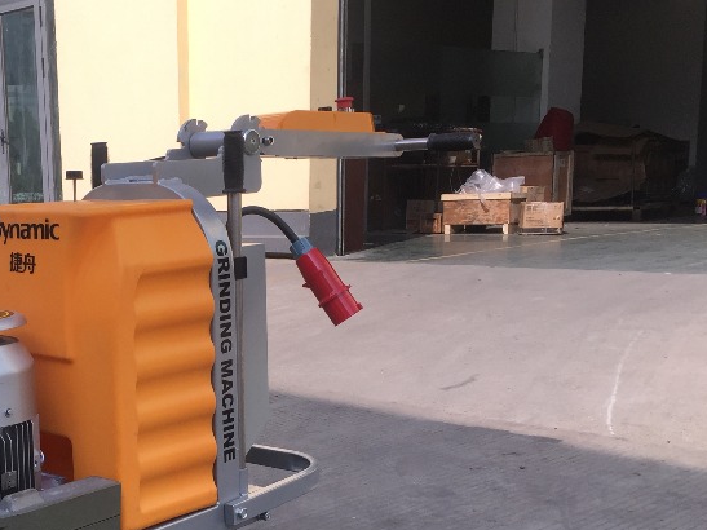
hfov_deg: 35.0
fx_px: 1082
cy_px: 423
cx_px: 138
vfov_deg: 27.0
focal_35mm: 53
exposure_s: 1/1364
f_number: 2.2
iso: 32
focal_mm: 4.15
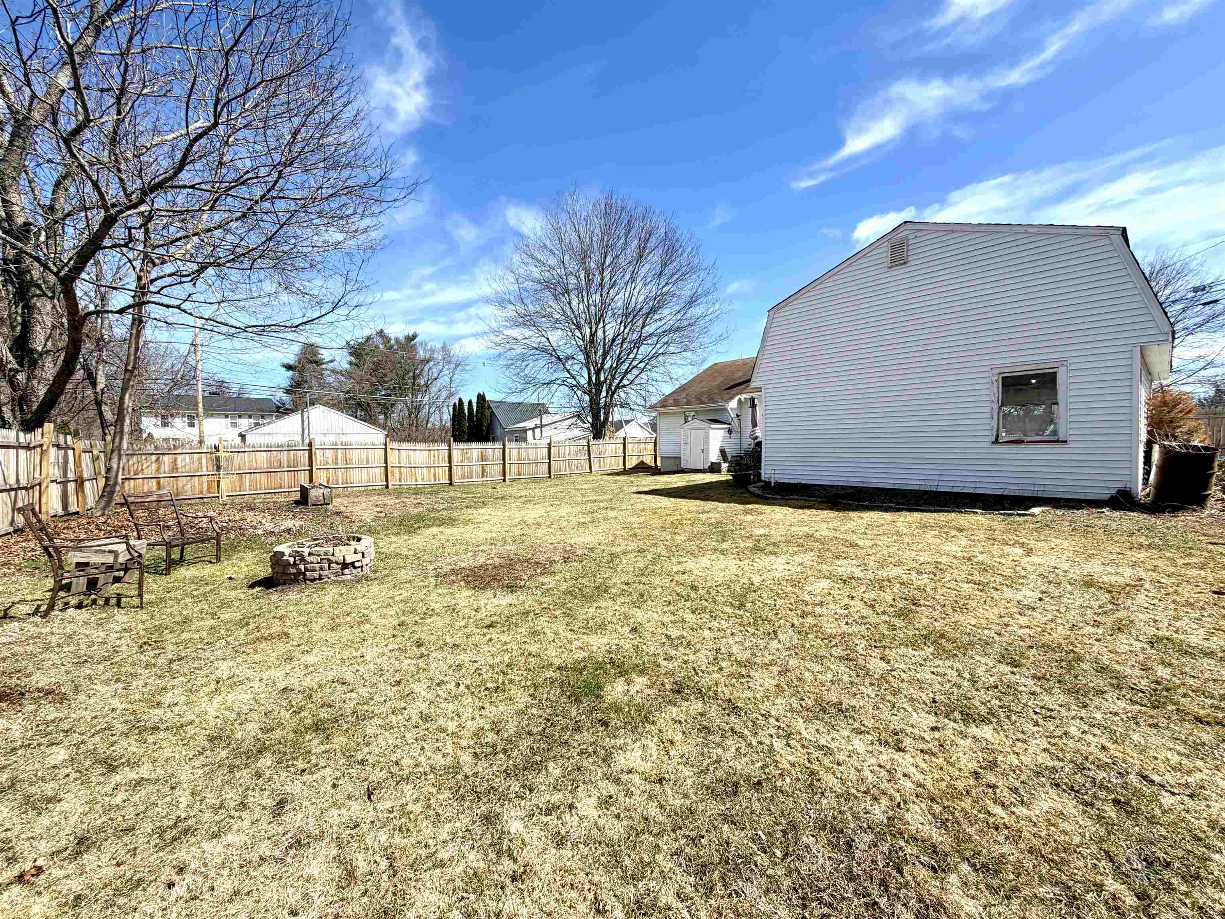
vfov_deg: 85.7
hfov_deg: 102.1
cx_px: 612
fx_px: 495
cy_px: 460
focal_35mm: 14
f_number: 2.2
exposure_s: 1/770
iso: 25
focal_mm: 2.22
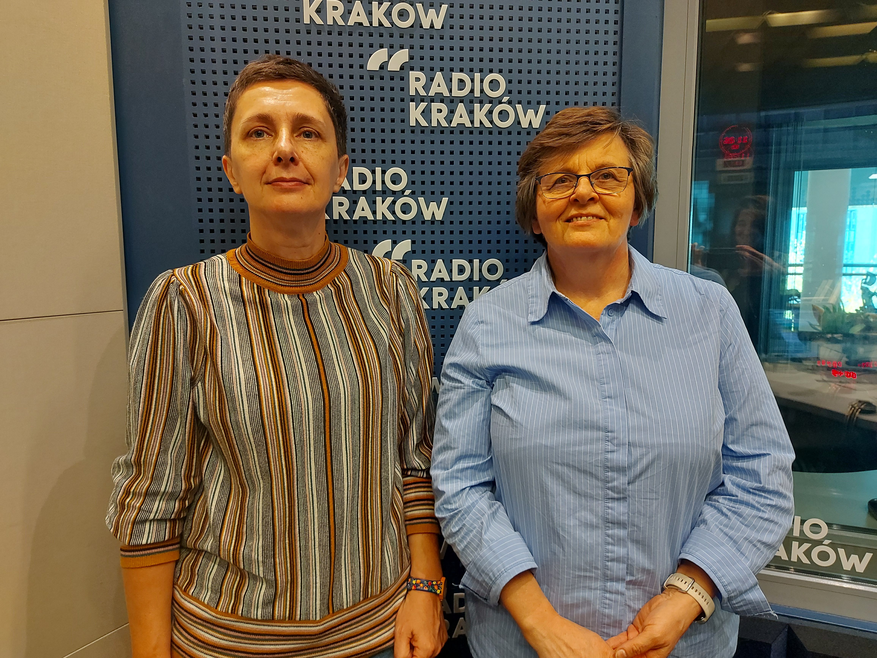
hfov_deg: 71.6
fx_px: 608
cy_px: 329
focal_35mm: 24
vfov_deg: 56.8
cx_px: 438
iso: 250
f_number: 1.8
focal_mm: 5.23
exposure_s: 1/33
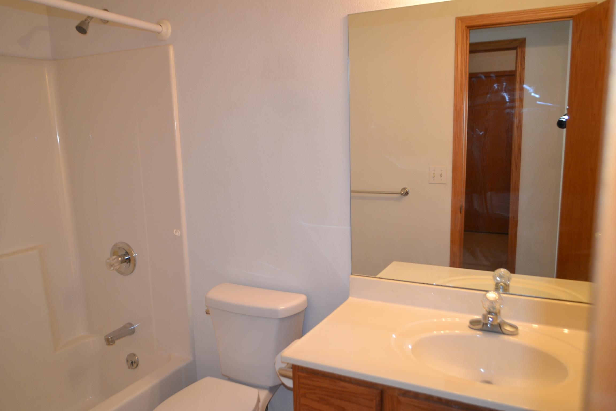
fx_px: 462
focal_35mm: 27
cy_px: 206
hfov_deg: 67.4
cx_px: 308
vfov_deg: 47.9
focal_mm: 18
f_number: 3.5
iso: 720
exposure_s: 1/60
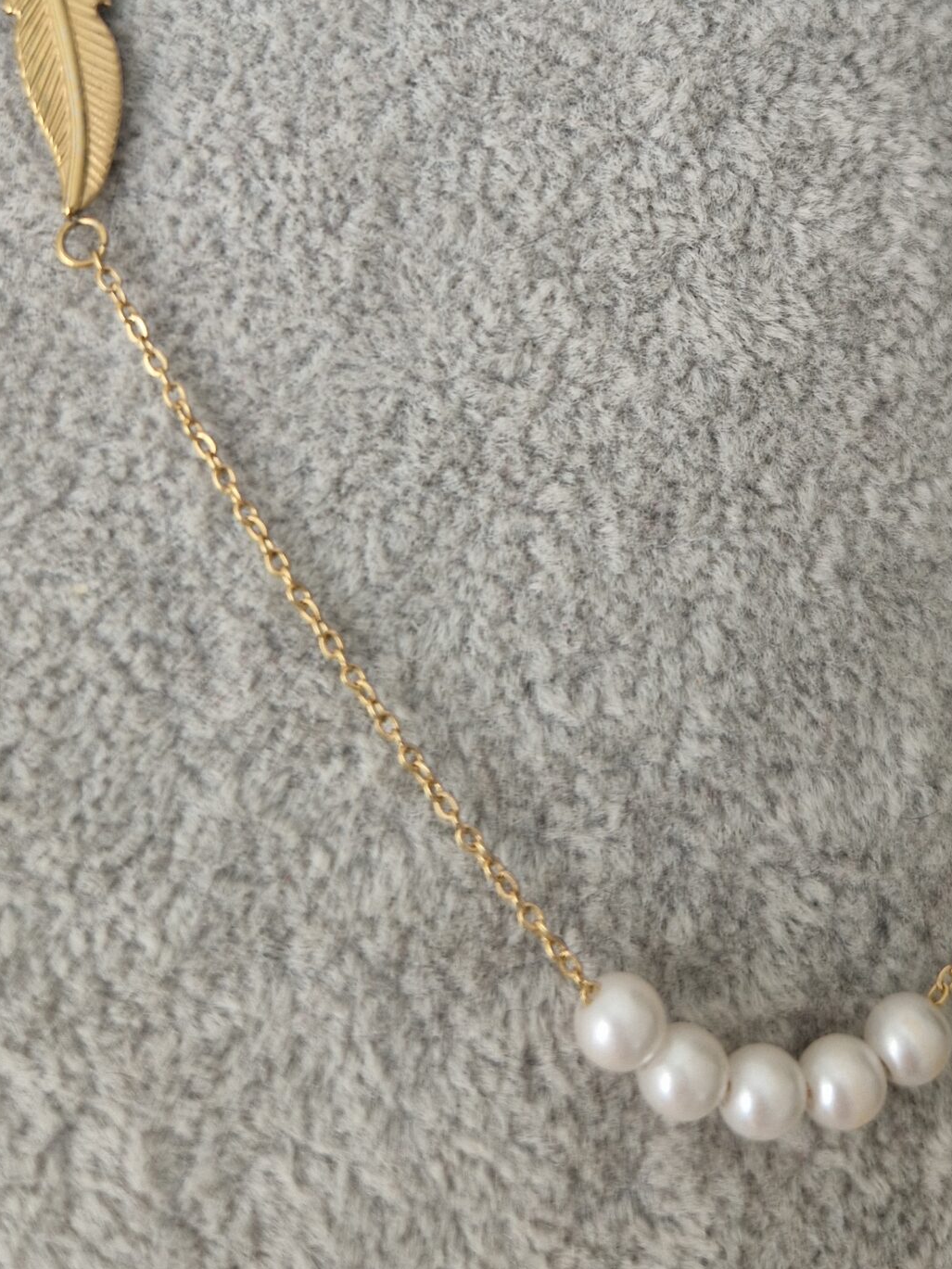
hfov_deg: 33.5
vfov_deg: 42.2
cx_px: 588
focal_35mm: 43
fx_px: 1577
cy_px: 278
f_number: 1.8
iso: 50
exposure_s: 1/277
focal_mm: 5.4
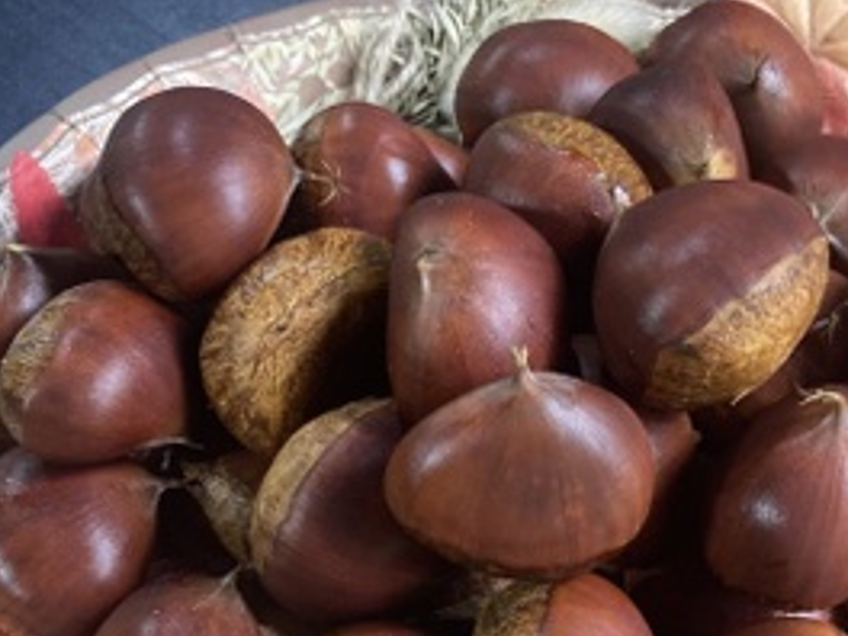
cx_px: 585
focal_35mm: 51
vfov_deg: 27.7
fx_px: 1249
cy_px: 543
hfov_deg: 37.0
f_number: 1.8
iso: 400
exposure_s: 1/30
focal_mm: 3.99
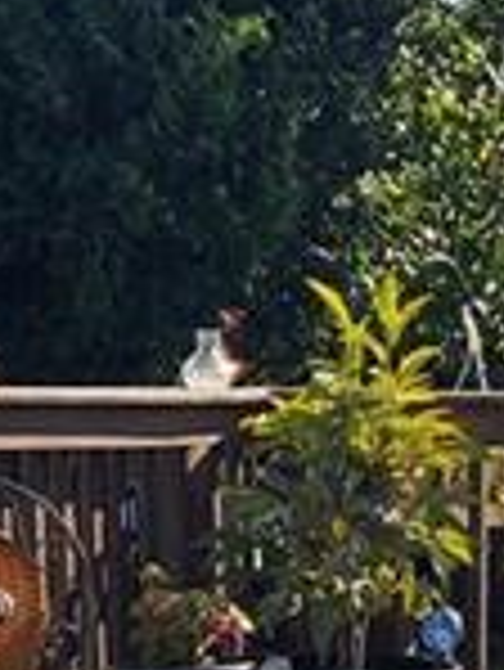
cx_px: 549
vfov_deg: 13.0
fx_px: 2695
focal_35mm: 139
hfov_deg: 10.6
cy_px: 1169
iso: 100
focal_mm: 4.75
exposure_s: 1/3789
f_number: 1.7
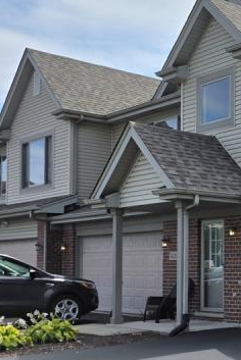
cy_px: 254
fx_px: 651
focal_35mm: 65
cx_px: 438
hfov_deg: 17.1
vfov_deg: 30.6
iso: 50
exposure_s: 1/10000
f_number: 1.7
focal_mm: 6.3
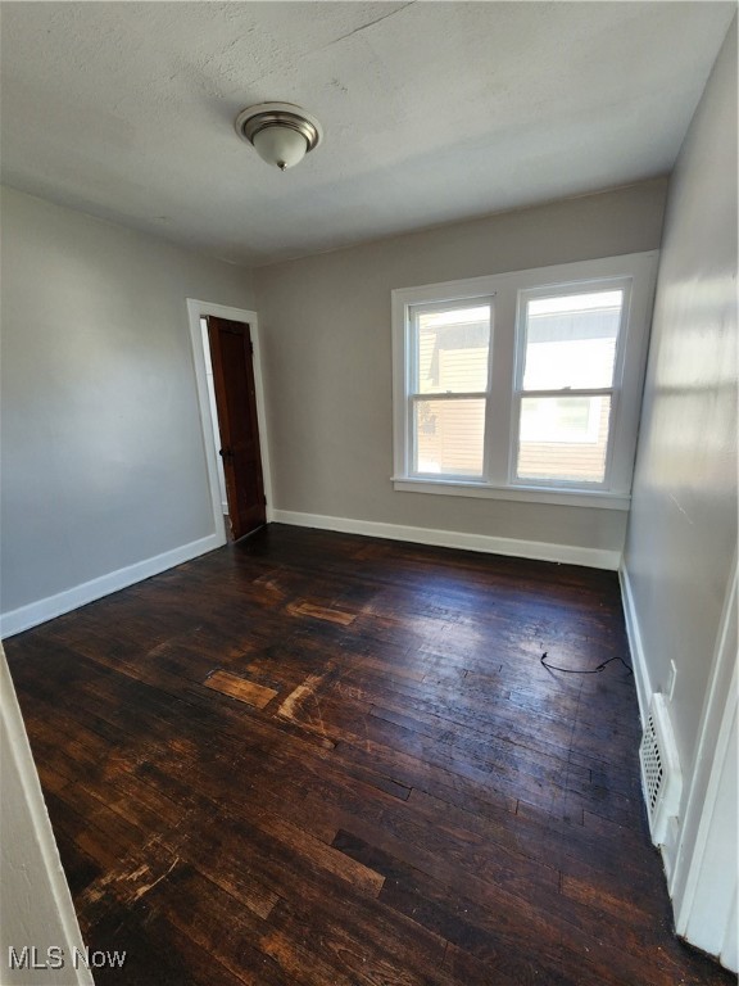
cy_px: 493
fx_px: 370
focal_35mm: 13
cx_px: 370
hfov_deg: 89.9
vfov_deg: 106.2
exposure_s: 1/60
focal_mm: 2.2
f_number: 2.2
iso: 160
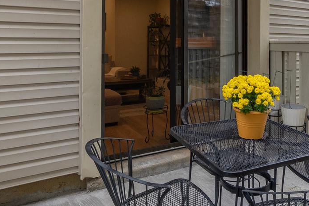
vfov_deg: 38.9
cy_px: 51
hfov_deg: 55.8
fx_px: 283
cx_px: 210
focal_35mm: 33
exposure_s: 1/40
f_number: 8
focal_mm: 16
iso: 800
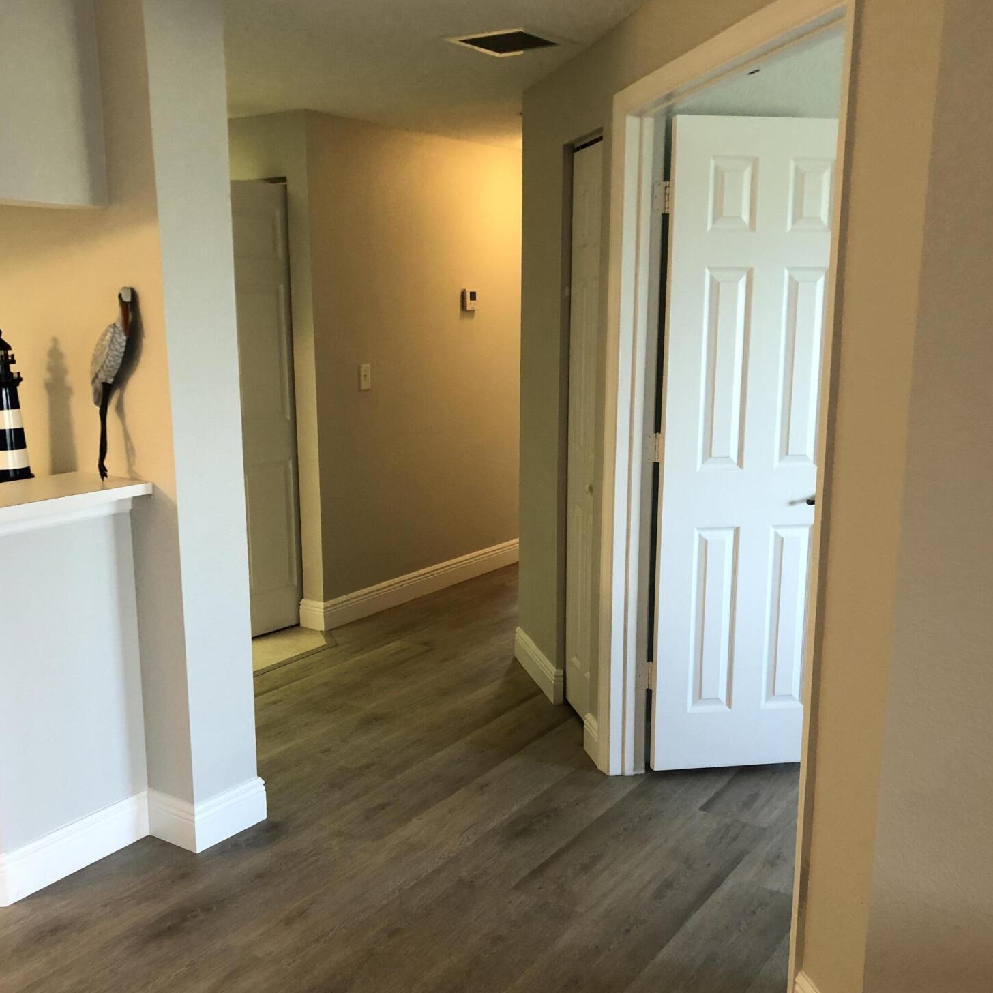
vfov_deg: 48.4
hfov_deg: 48.4
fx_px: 1103
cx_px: 501
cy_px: 540
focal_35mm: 34
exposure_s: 1/15
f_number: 1.8
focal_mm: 4
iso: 50
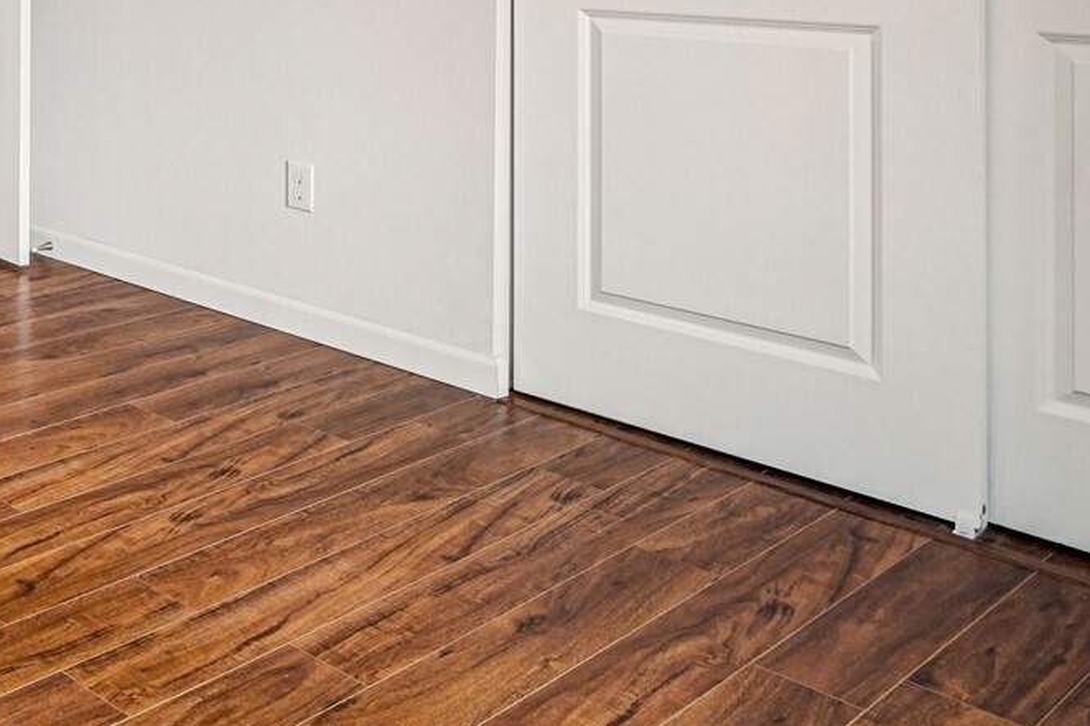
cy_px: -62
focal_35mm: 41
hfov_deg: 35.8
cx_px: -251
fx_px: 1241
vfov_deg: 29.6
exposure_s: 1/80
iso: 1600
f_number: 8
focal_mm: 16
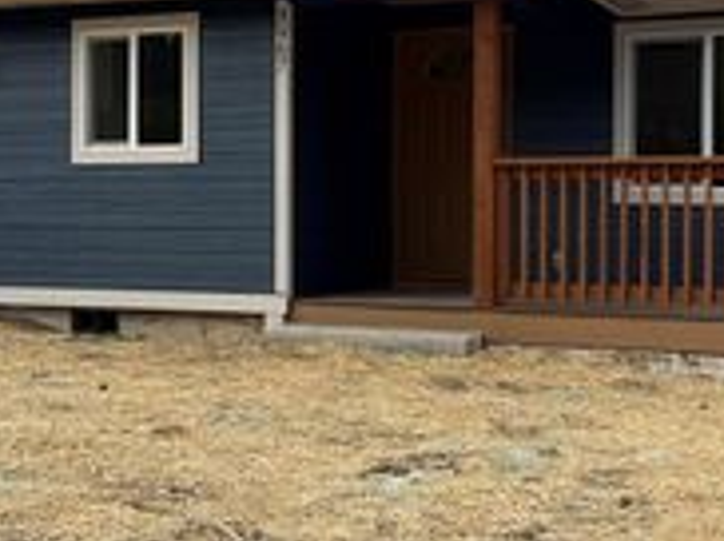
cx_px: 310
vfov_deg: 22.1
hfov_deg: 29.4
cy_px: 177
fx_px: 1379
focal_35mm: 66
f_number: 1.78
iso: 80
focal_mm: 6.76
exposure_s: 1/4673
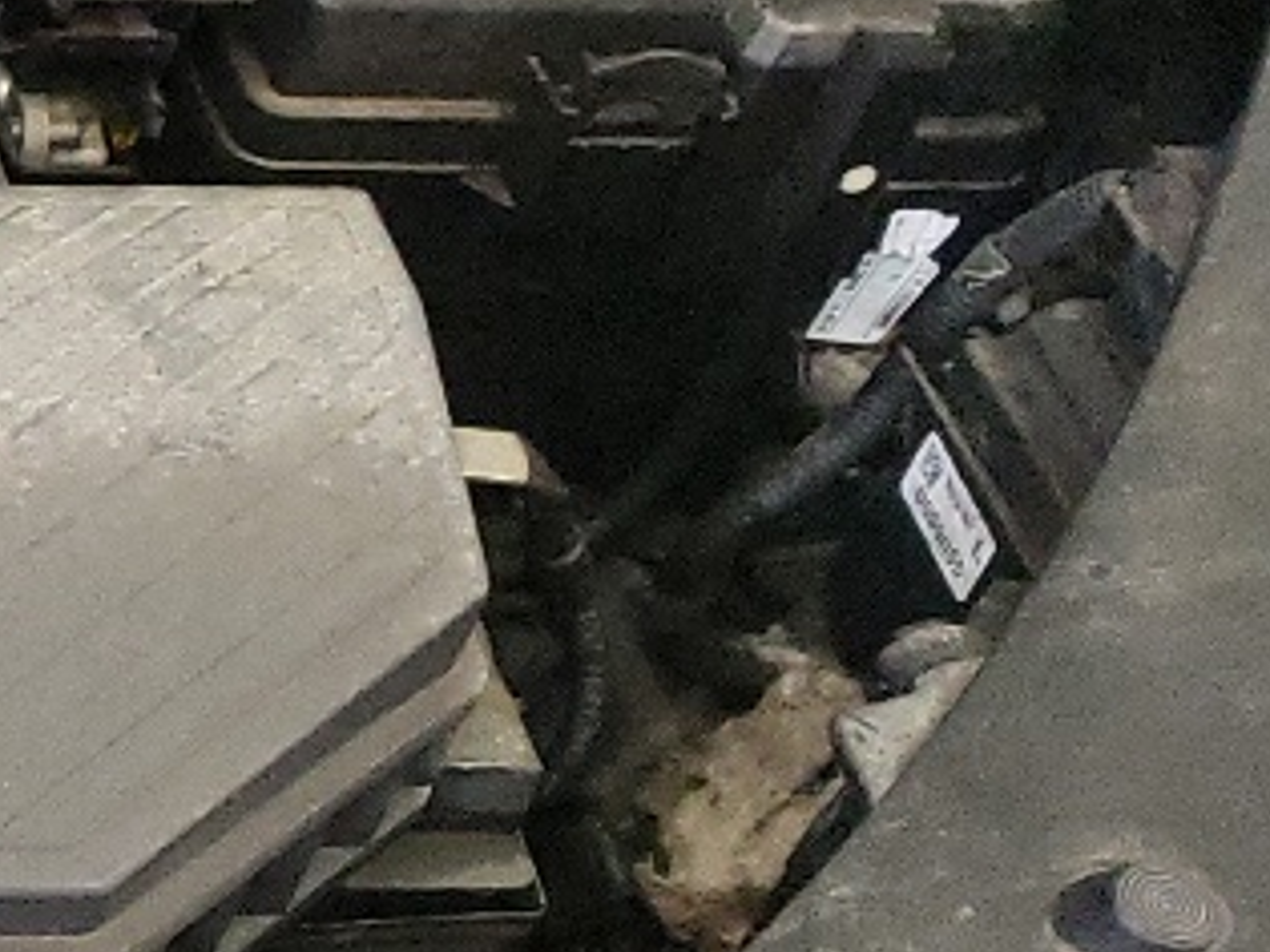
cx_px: -1794
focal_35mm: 132
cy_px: 541
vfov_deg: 11.2
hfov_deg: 12.0
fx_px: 4841
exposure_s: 1/30
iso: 413
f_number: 1.5
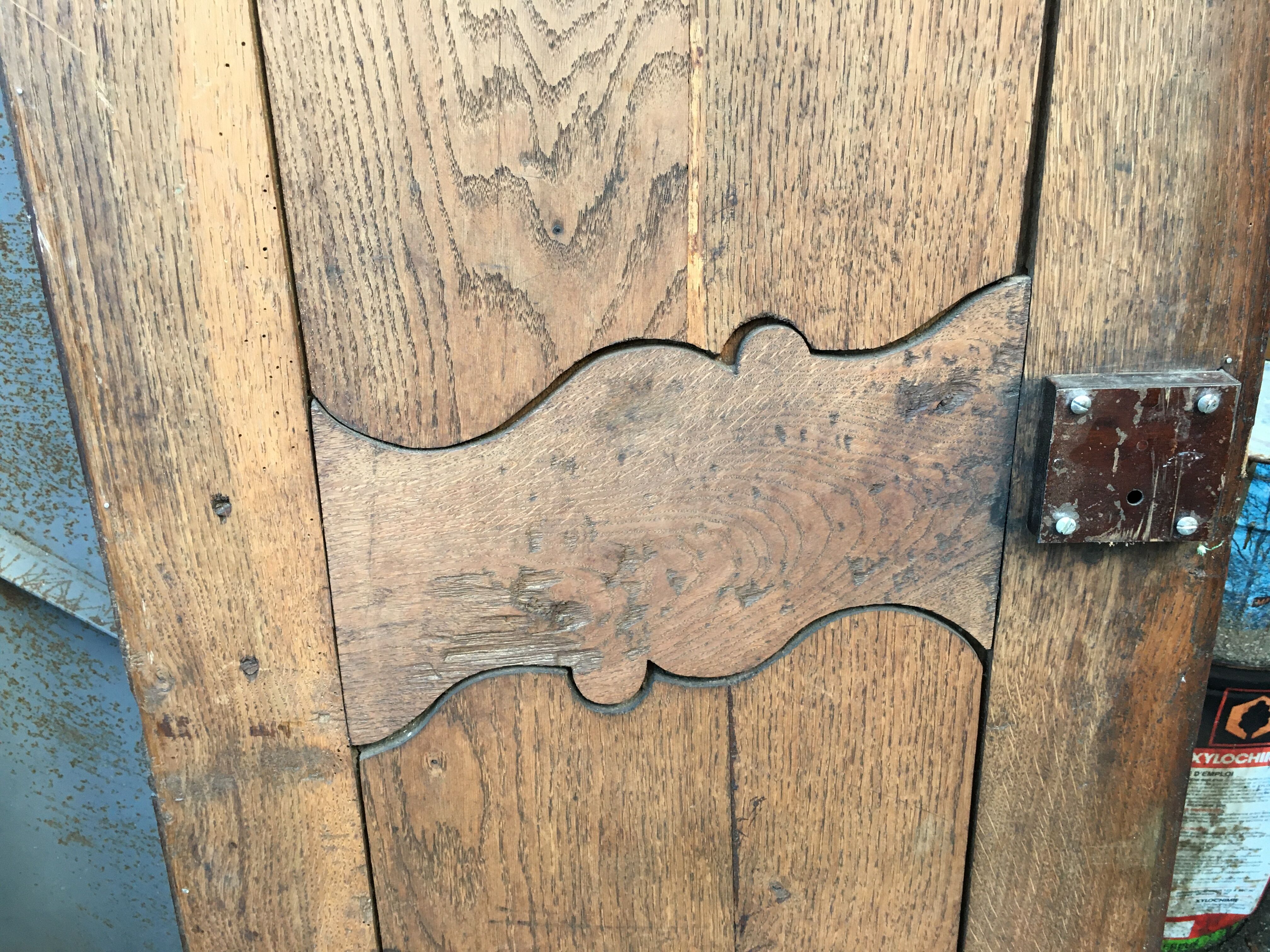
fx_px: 1064
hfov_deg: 61.7
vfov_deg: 48.2
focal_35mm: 29
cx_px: 635
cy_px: 476
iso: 40
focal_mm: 4.15
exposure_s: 1/33
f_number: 2.2
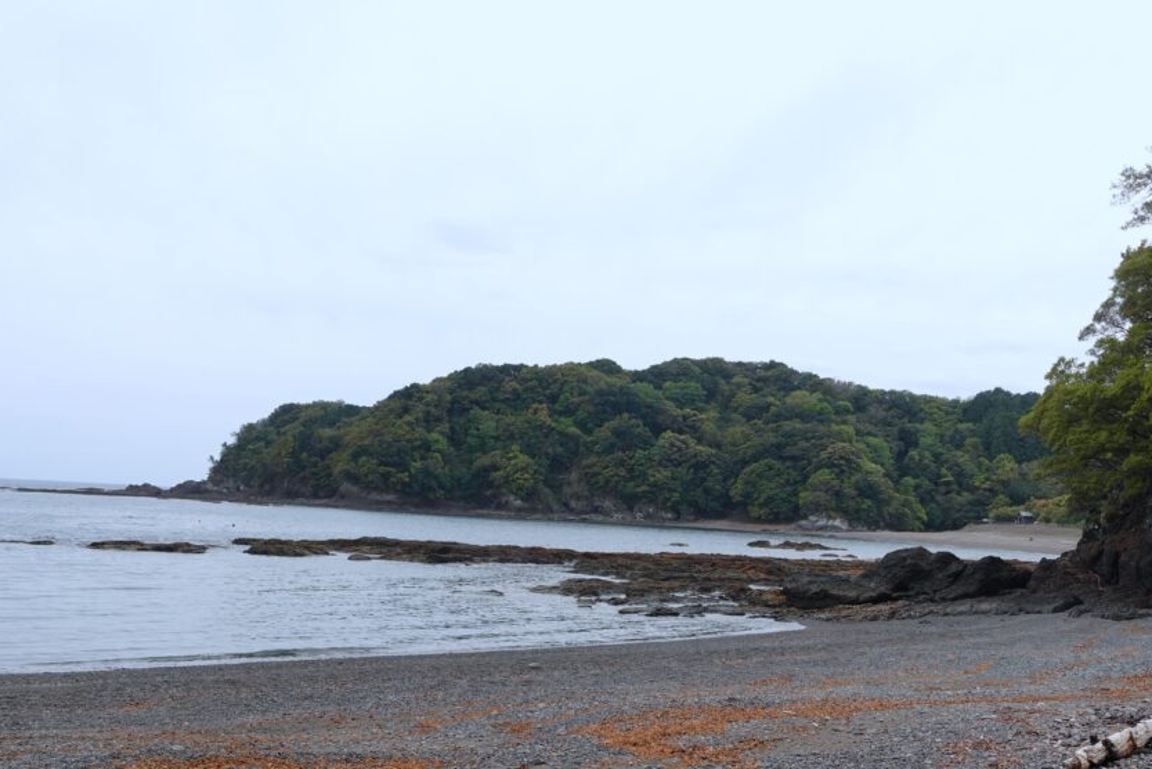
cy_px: 439
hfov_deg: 45.2
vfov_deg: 31.2
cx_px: 689
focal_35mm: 43
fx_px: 1376
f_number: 4
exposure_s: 1/800
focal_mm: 12.81
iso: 125
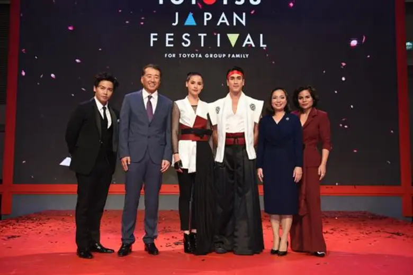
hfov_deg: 53.1
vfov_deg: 36.9
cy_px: 138
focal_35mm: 36
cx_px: 206
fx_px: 413
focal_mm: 36
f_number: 3.5
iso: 1600
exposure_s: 1/640
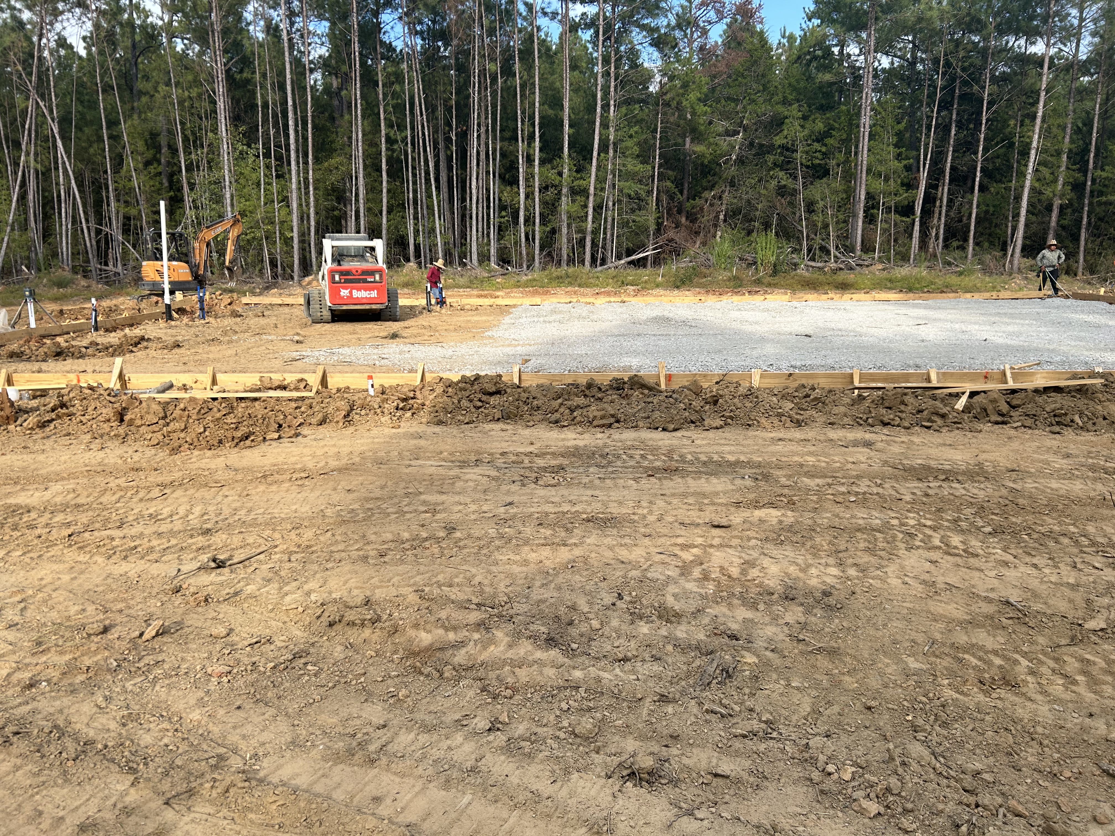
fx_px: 837
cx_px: 558
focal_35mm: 26
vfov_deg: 53.1
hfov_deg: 67.3
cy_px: 418
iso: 50
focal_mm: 5.7
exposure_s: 1/1344
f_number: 1.5
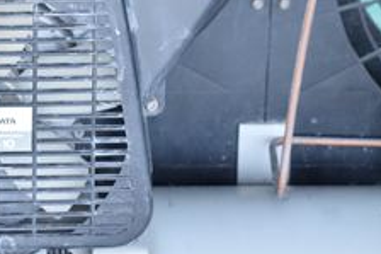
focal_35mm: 228
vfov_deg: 6.0
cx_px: -5
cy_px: 26
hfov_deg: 9.0
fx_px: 2411
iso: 1250
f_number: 6.3
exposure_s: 1/250
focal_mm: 68
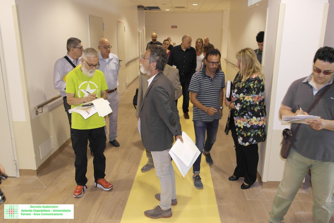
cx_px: 167
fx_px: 278
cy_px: 112
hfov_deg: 61.9
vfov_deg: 43.6
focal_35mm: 30
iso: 400
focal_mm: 20
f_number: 3.5
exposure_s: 1/40
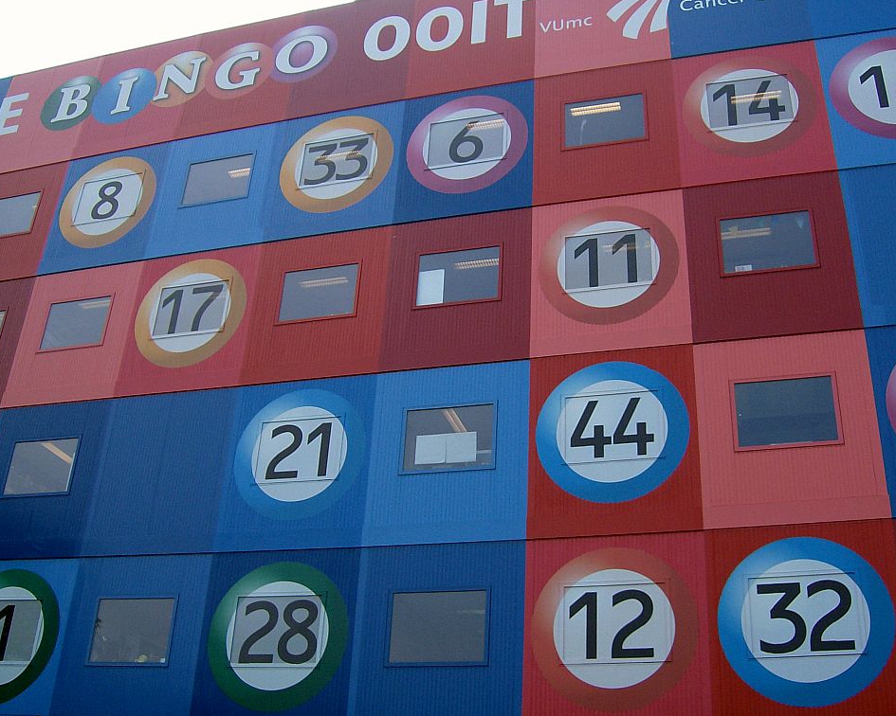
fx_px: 1008
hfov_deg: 47.9
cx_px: 477
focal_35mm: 38
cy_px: 359
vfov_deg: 39.2
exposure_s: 1/459
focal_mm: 6
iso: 100
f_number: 4.7
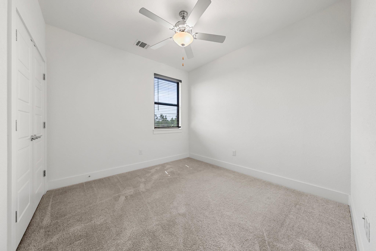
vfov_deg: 90.1
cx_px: 188
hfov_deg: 112.6
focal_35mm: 12
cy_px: 126
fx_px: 125
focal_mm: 12
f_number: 11
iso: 640
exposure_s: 1/6
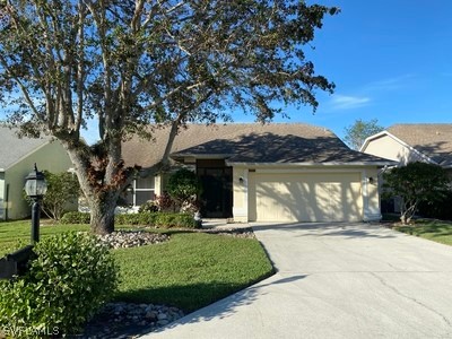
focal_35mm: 26
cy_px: 170
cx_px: 226
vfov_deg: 53.1
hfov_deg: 67.3
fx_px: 339
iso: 32
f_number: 1.8
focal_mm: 4.25
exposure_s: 1/1996
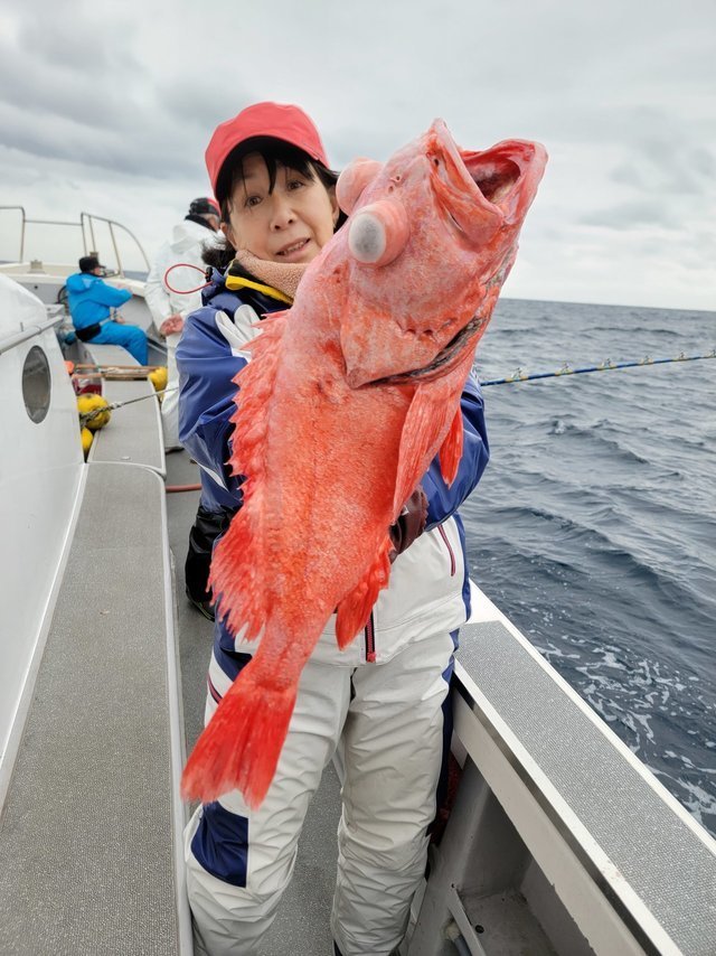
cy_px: 478
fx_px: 662
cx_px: 358
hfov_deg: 56.8
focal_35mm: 24
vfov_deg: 71.6
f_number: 1.8
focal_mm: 6.7
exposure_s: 1/100
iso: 20
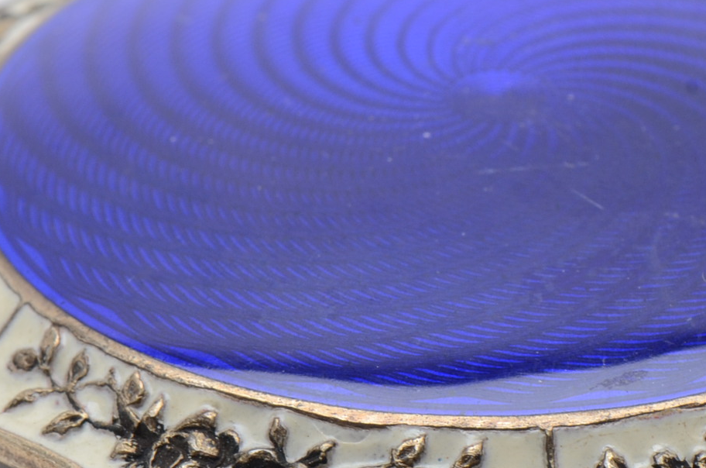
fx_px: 6739
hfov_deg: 6.0
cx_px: 523
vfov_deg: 4.0
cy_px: 282
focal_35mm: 344
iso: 200
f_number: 14
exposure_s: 1/125
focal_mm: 85
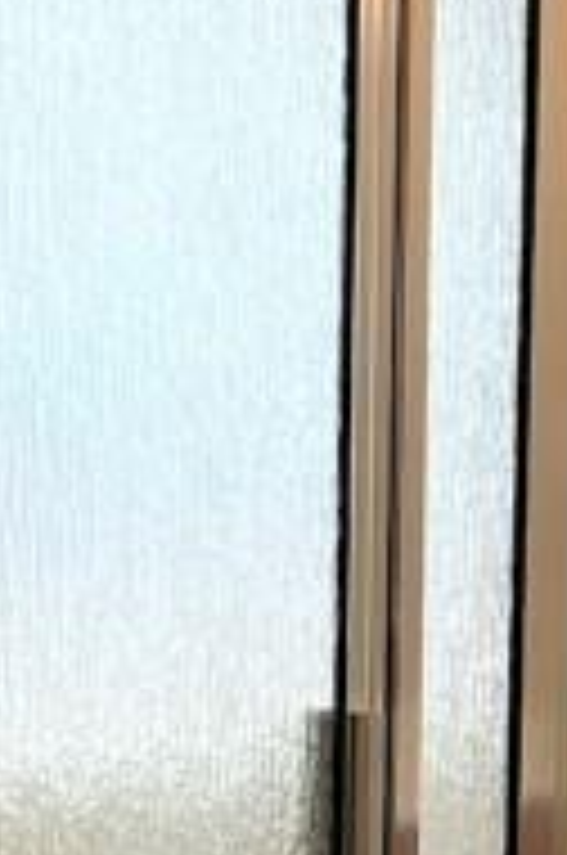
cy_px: 760
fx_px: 1731
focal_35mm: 73
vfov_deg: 26.8
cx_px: 680
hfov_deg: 17.7
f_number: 1.8
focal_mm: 1.57
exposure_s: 1/120
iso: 32
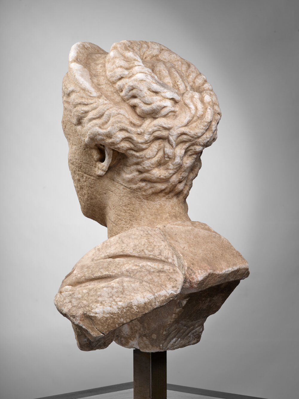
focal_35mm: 63
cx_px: 150
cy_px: 200
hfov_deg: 23.3
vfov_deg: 30.7
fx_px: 725
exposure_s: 1/125
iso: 200
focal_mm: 80
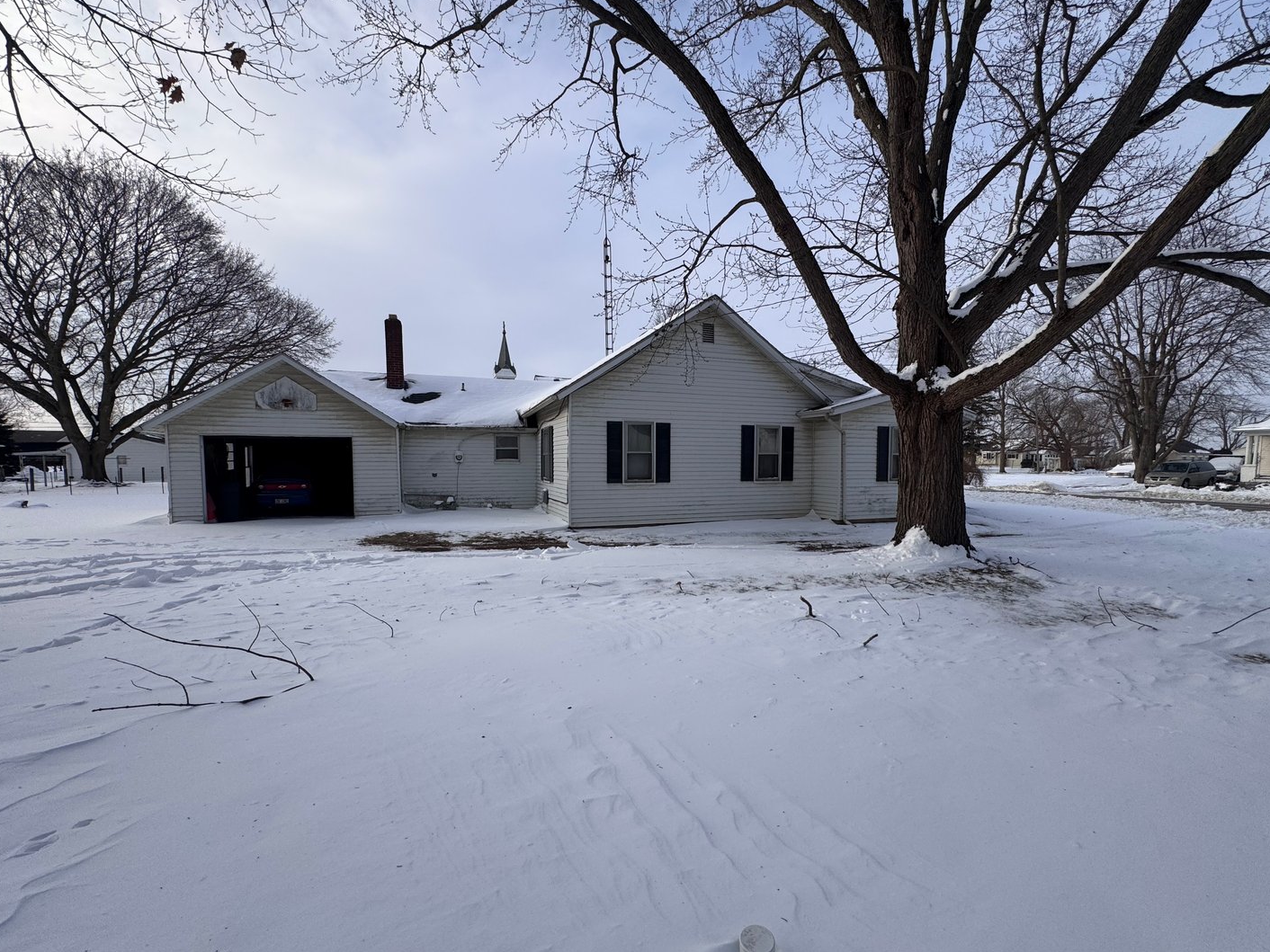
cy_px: 493
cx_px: 645
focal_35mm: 15
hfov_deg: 98.2
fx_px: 550
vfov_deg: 81.7
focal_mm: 2.22
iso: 50
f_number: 2.2
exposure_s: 1/1477
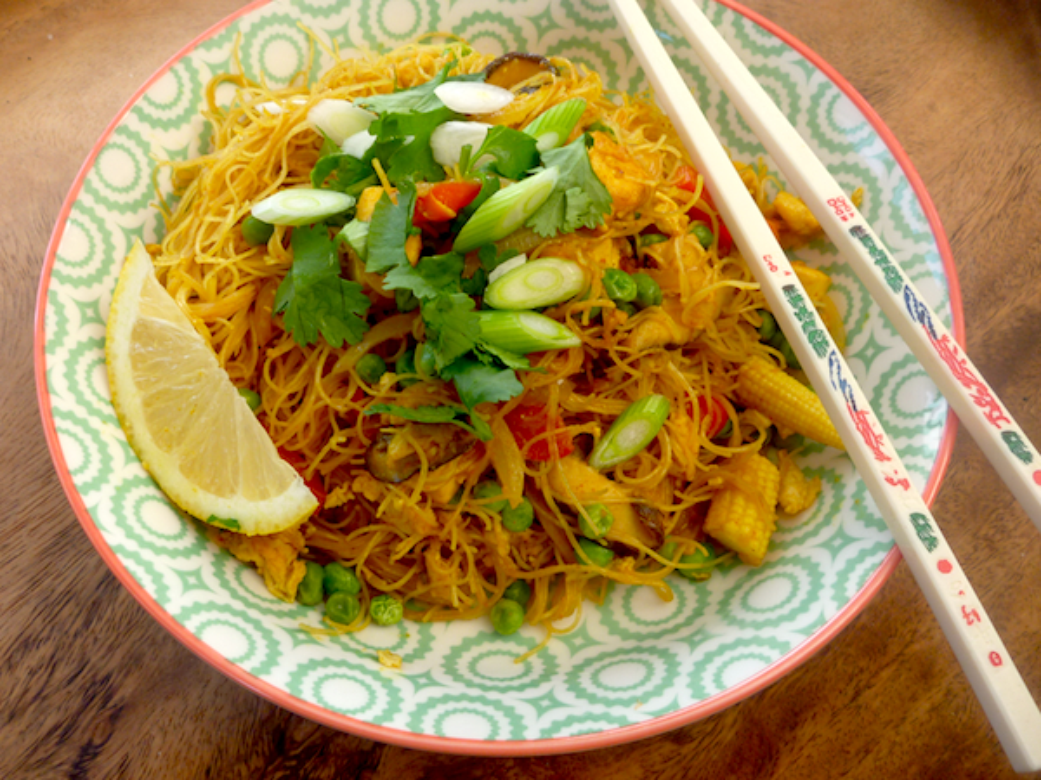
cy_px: 390
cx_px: 520
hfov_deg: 63.4
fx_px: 842
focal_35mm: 28
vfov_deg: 49.7
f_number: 3.3
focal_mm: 4.9
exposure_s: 1/40
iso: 80
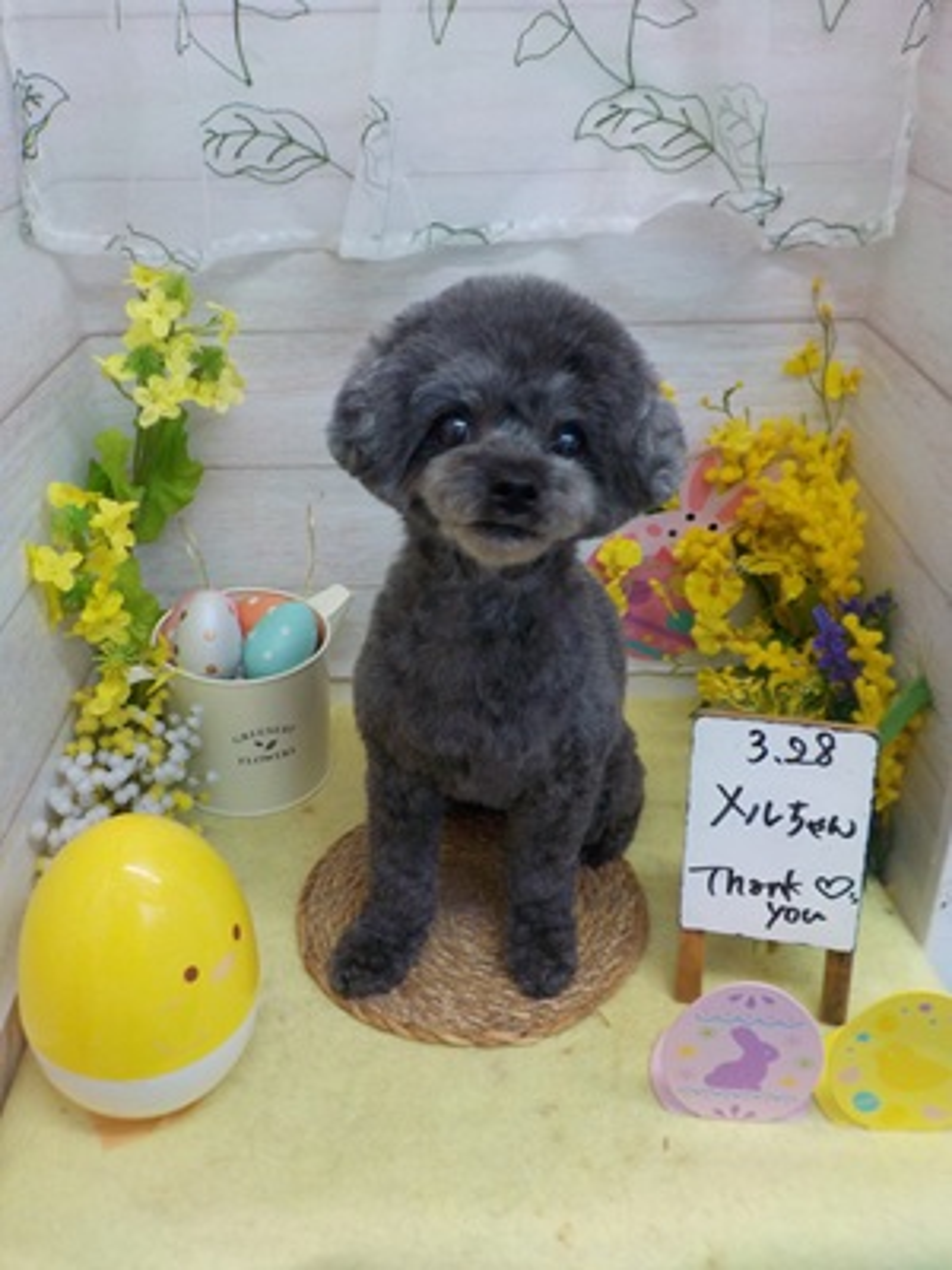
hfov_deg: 46.8
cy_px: 635
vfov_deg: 60.0
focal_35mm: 30
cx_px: 476
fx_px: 1100
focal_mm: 4.1
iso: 160
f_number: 3.3
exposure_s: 1/30
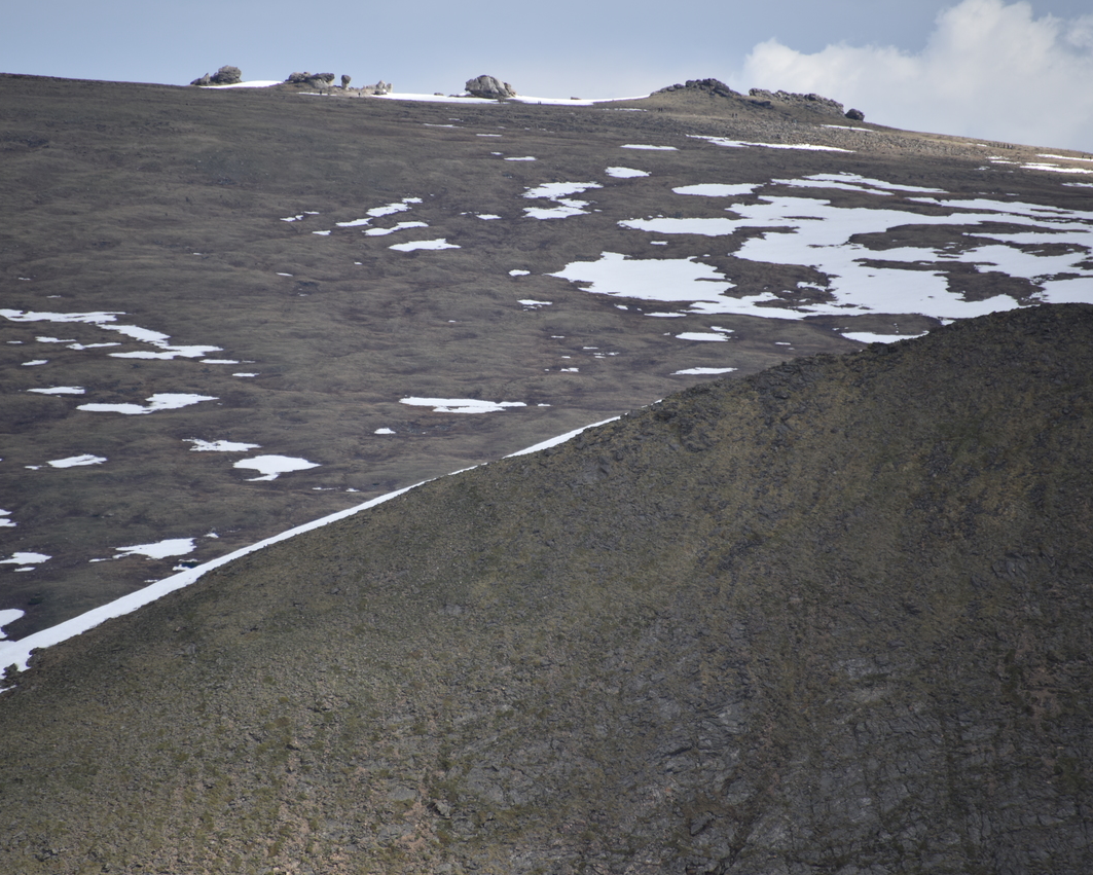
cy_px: 437
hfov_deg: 5.7
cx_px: 511
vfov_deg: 4.6
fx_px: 10969
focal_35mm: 339
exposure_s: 1/640
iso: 140
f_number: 5.6
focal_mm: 300
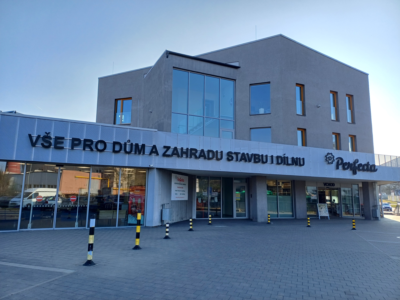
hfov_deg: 69.4
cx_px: 200
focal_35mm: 25
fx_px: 289
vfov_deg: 54.9
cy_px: 150
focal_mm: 4.65
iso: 50
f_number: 1.8
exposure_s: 1/401
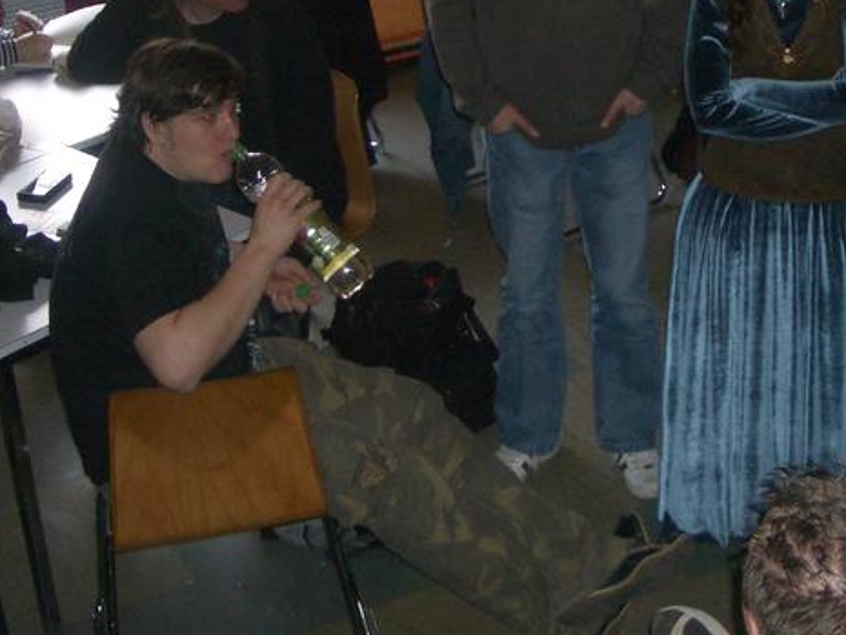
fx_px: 1882
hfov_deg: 25.0
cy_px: 182
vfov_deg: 19.1
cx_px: 642
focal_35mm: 77
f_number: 2.6
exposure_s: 1/60
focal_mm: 5.8
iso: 100
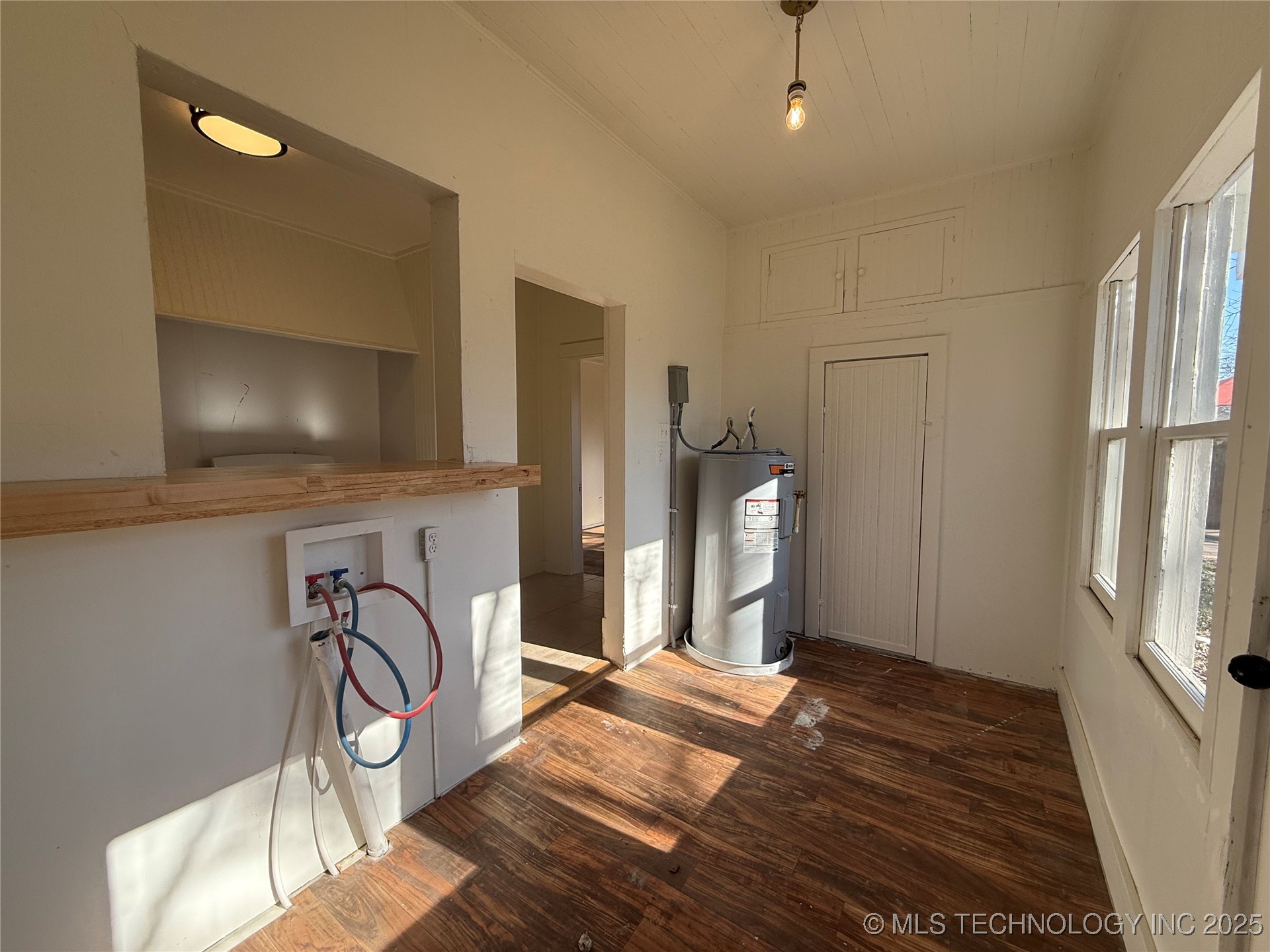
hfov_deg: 102.1
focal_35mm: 14
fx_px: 514
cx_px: 635
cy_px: 476
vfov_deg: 85.7
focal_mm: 2.22
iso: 64
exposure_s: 1/403
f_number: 2.2
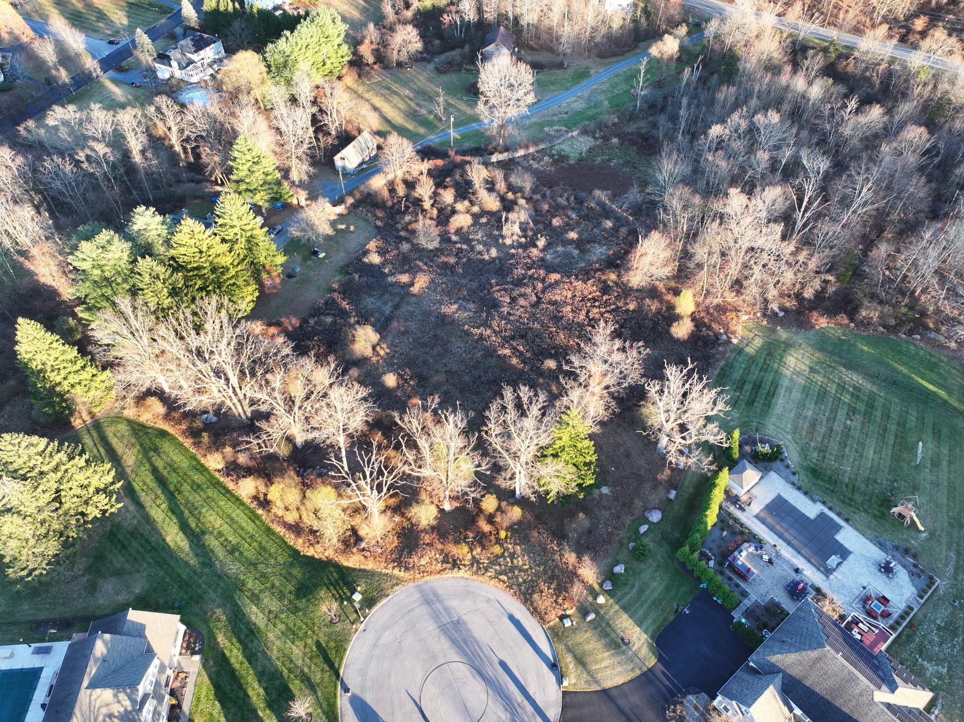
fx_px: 668
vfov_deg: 56.8
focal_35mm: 24
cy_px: 361
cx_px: 482
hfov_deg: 71.6
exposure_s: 1/120
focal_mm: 12.29
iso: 110
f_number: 2.8
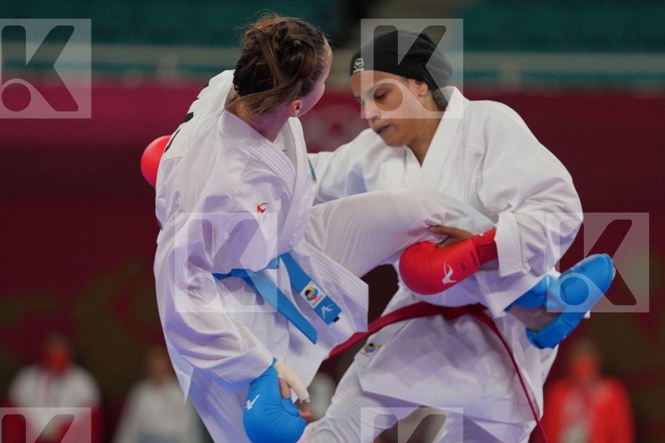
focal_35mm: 297
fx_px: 5486
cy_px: 263
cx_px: 412
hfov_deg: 6.9
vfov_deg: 4.6
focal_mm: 200
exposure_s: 1/1000
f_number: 2.8
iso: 500
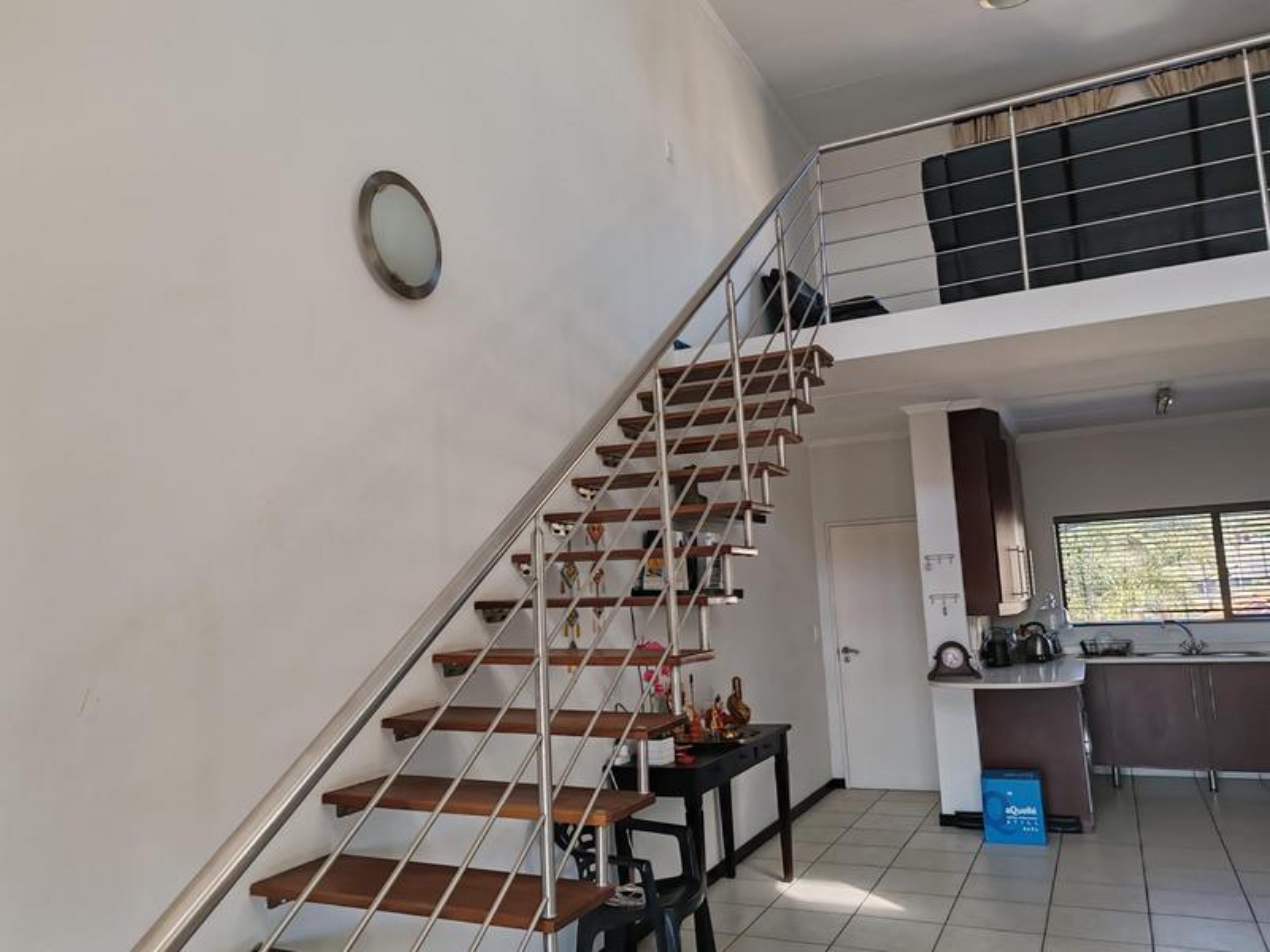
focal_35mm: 27
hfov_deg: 65.3
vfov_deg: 51.4
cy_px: 476
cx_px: 635
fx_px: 991
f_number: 1.9
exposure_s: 1/100
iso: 100
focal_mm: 6.12
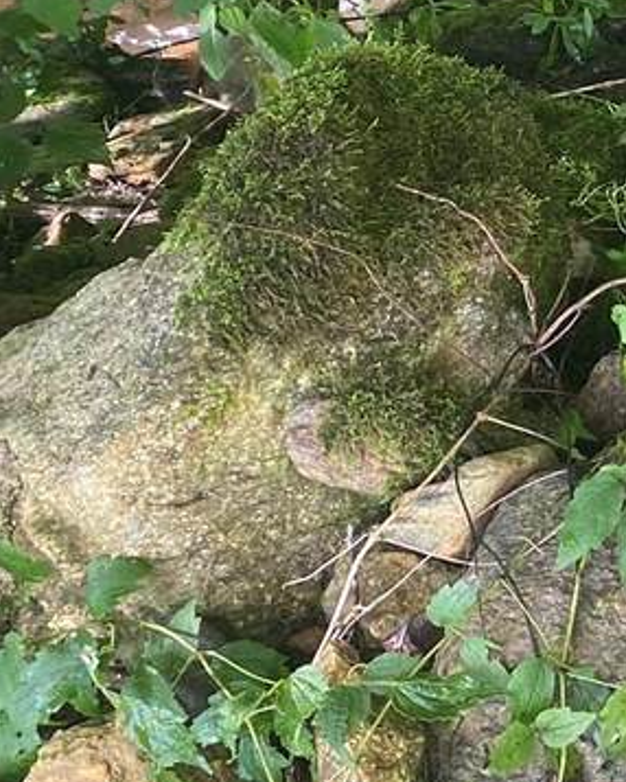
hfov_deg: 14.1
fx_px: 2106
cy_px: 79
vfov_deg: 20.6
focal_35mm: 91
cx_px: 1259
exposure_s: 1/122
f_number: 1.8
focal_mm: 4.25
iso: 100
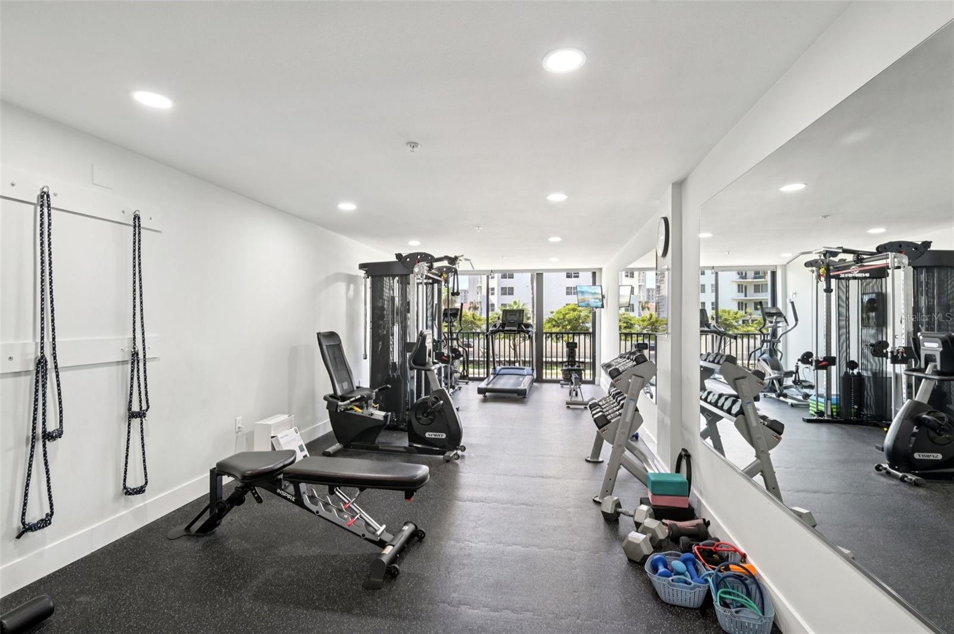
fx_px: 437
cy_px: 317
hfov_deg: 95.0
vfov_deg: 71.9
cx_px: 477
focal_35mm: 16
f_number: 8
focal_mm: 16.5
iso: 400
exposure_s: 1/80
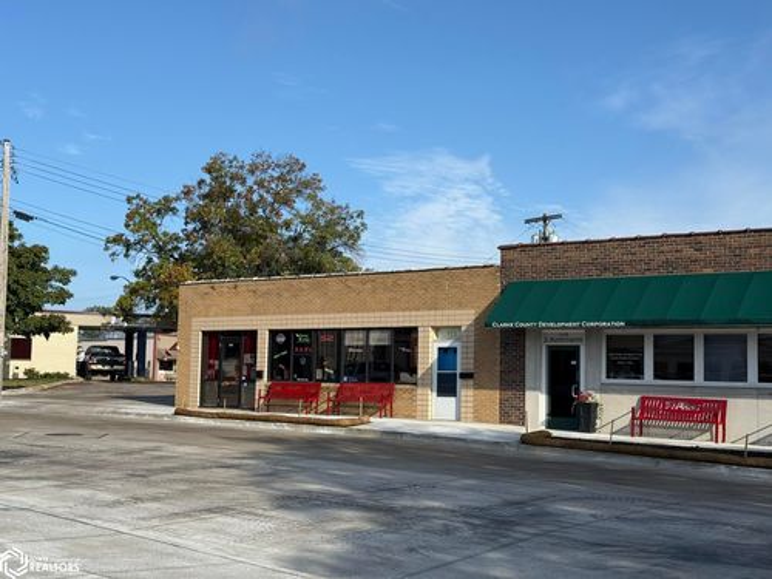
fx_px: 1070
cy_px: 290
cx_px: 386
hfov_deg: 39.7
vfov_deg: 30.3
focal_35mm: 48
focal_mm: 6.76
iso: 64
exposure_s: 1/5208
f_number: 1.78
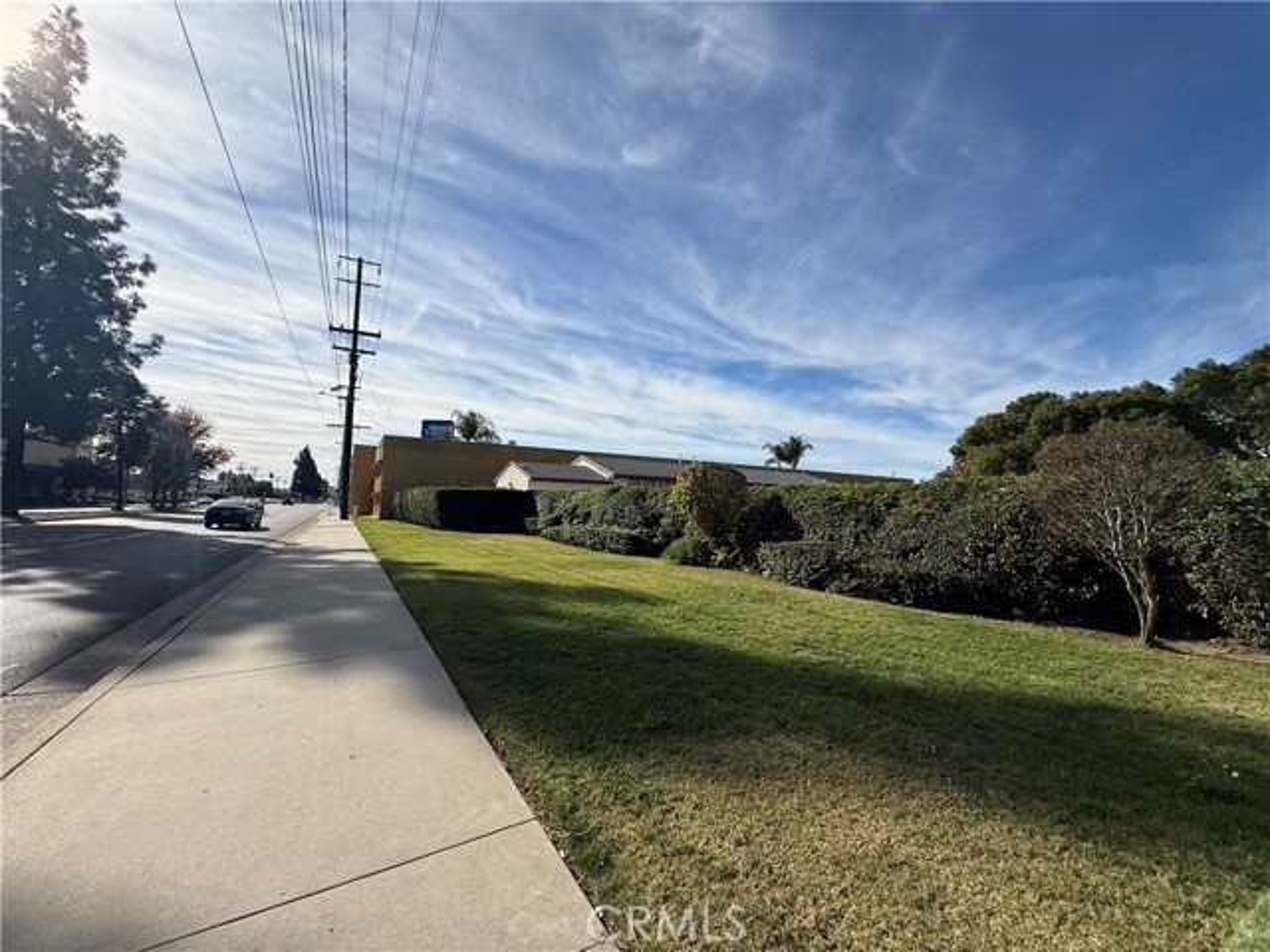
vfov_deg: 85.7
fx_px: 514
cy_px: 476
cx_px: 635
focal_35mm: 14
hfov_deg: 102.1
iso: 50
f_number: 2.2
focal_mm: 2.22
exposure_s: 1/3663
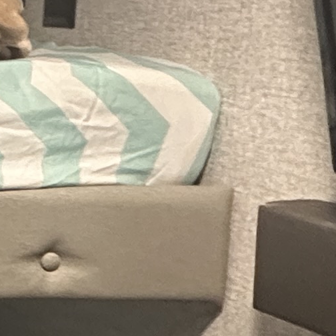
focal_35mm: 99
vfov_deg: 17.5
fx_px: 1087
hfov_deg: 11.8
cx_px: -604
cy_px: 117
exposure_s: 1/60
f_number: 2.2
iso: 640
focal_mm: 2.22
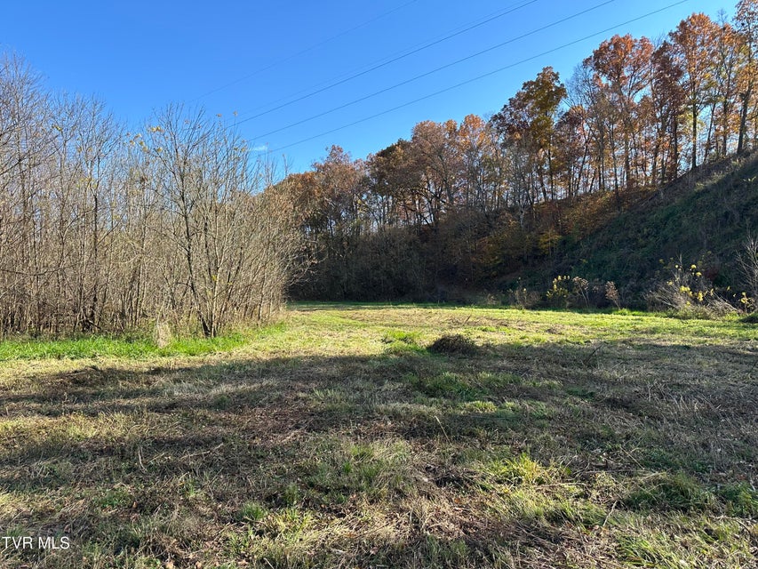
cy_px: 284
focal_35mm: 24
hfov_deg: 71.6
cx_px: 379
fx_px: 526
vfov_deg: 56.8
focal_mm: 6.86
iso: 80
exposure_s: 1/1692
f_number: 1.78
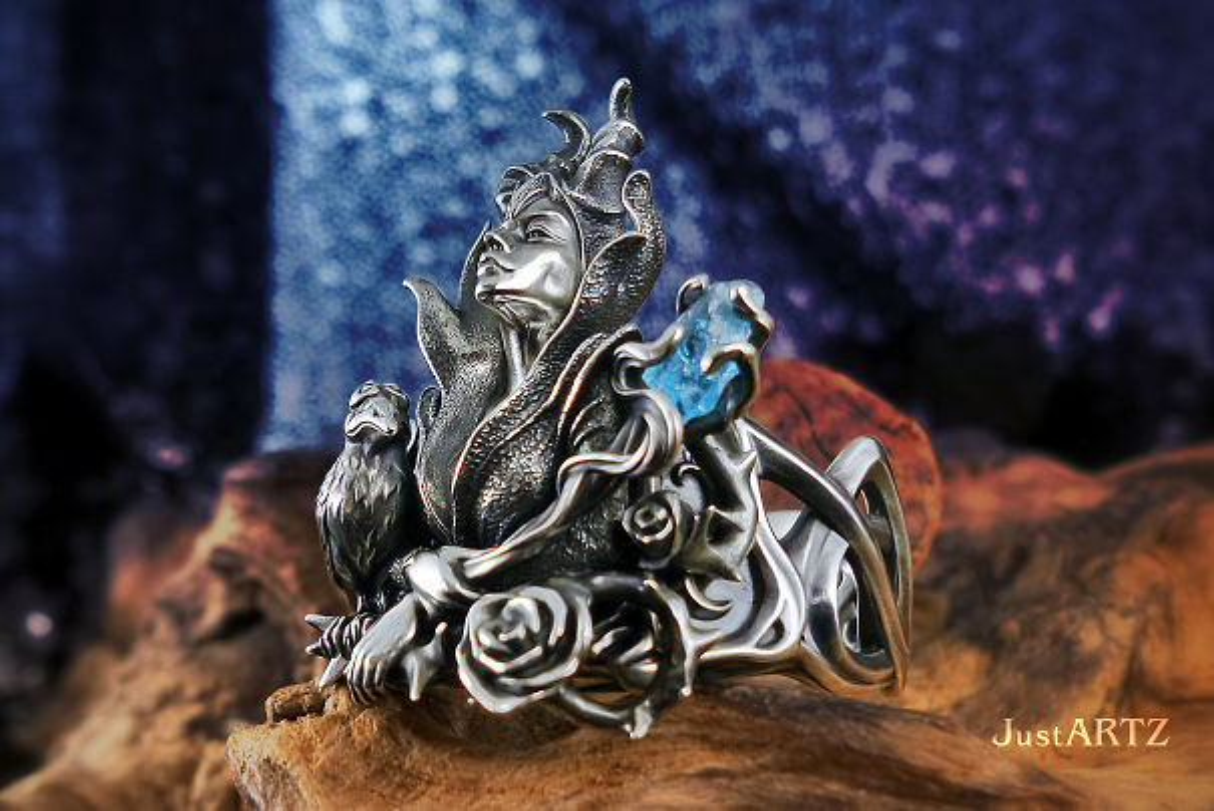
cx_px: 607
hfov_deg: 10.2
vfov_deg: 6.8
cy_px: 406
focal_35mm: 202
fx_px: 6832
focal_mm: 135
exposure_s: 1/90
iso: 250
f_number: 5.6
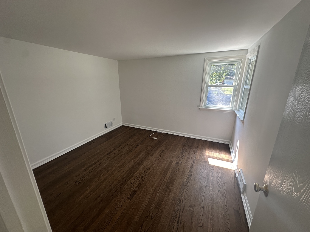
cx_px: 155
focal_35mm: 14
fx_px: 125
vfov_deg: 85.7
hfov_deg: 102.1
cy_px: 116
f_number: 2.2
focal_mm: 2.22
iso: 100
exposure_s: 1/99
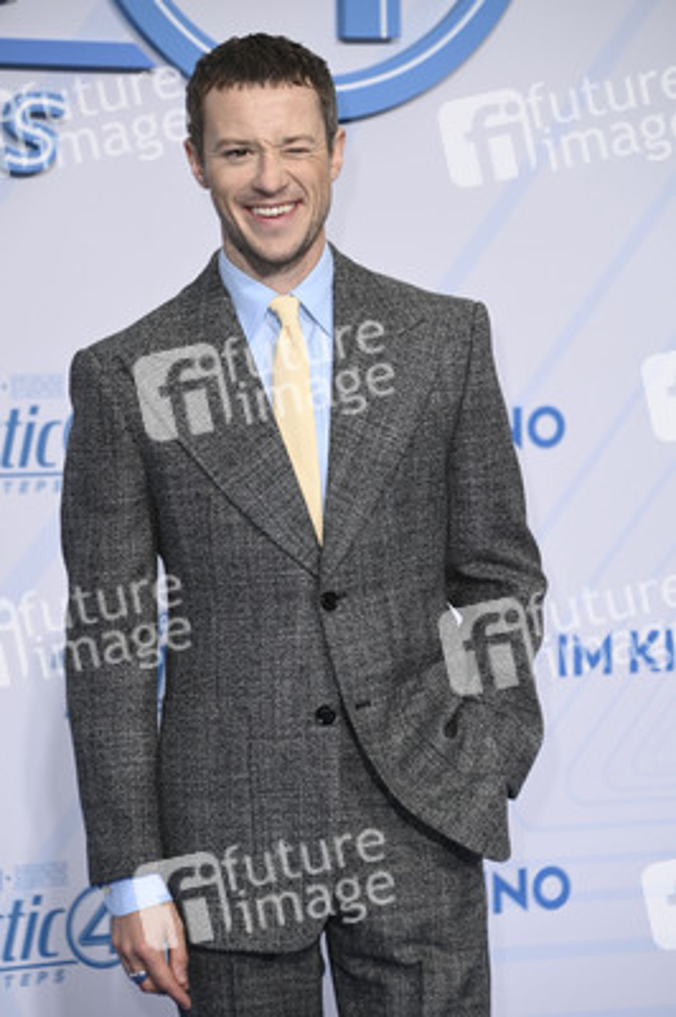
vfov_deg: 12.1
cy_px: 508
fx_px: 4796
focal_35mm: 170
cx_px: 338
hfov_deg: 8.1
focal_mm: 170
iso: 400
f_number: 5.6
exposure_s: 1/200
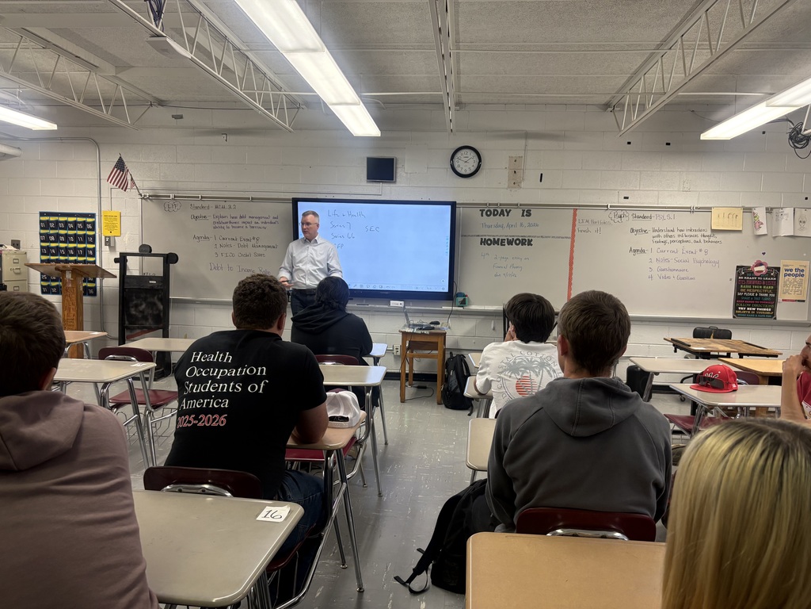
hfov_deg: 67.3
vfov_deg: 53.1
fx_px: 609
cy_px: 304
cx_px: 406
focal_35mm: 26
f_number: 1.6
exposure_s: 1/60
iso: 125
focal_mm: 5.96
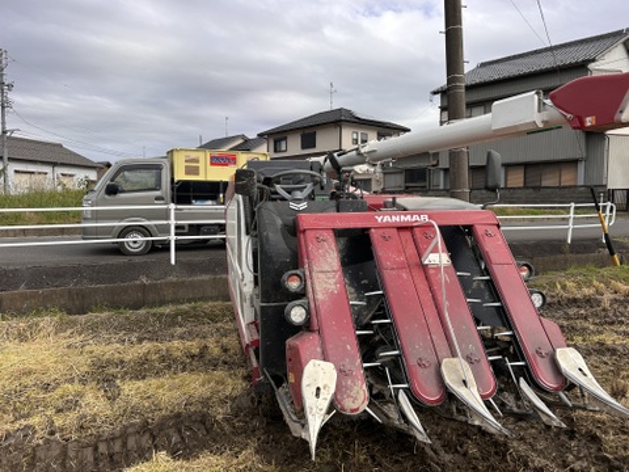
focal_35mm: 26
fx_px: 472
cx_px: 314
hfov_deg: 67.3
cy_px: 236
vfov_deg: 53.1
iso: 50
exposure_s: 1/2252
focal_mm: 5.7
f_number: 1.5
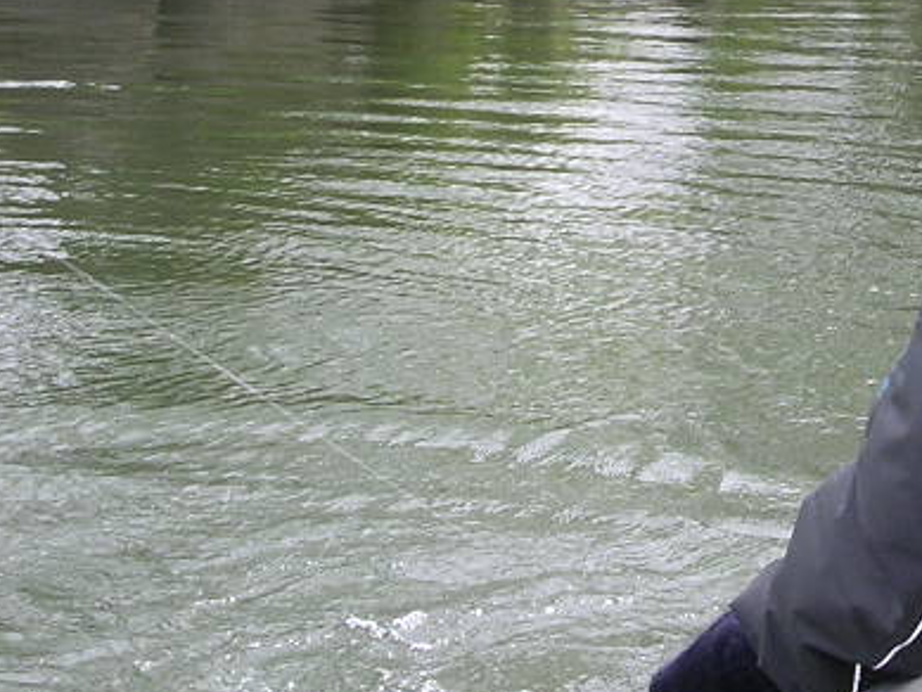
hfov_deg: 19.2
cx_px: 891
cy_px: 140
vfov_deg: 14.7
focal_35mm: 100
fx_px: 2664
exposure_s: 1/162
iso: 100
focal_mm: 5.8
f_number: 5.6
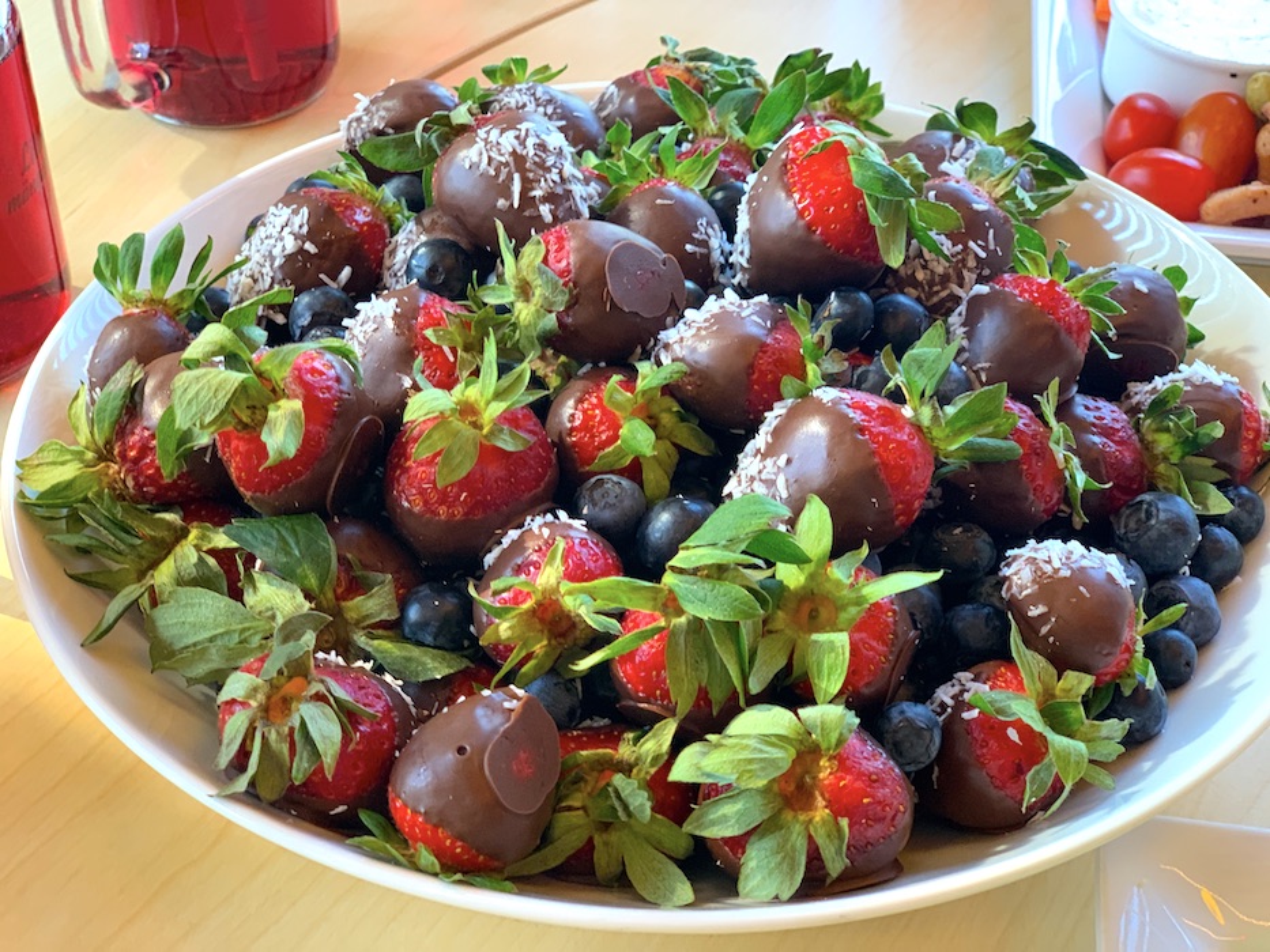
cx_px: 635
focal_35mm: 52
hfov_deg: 36.8
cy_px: 476
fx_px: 1908
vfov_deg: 28.0
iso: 160
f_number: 2.4
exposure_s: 1/60
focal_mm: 6
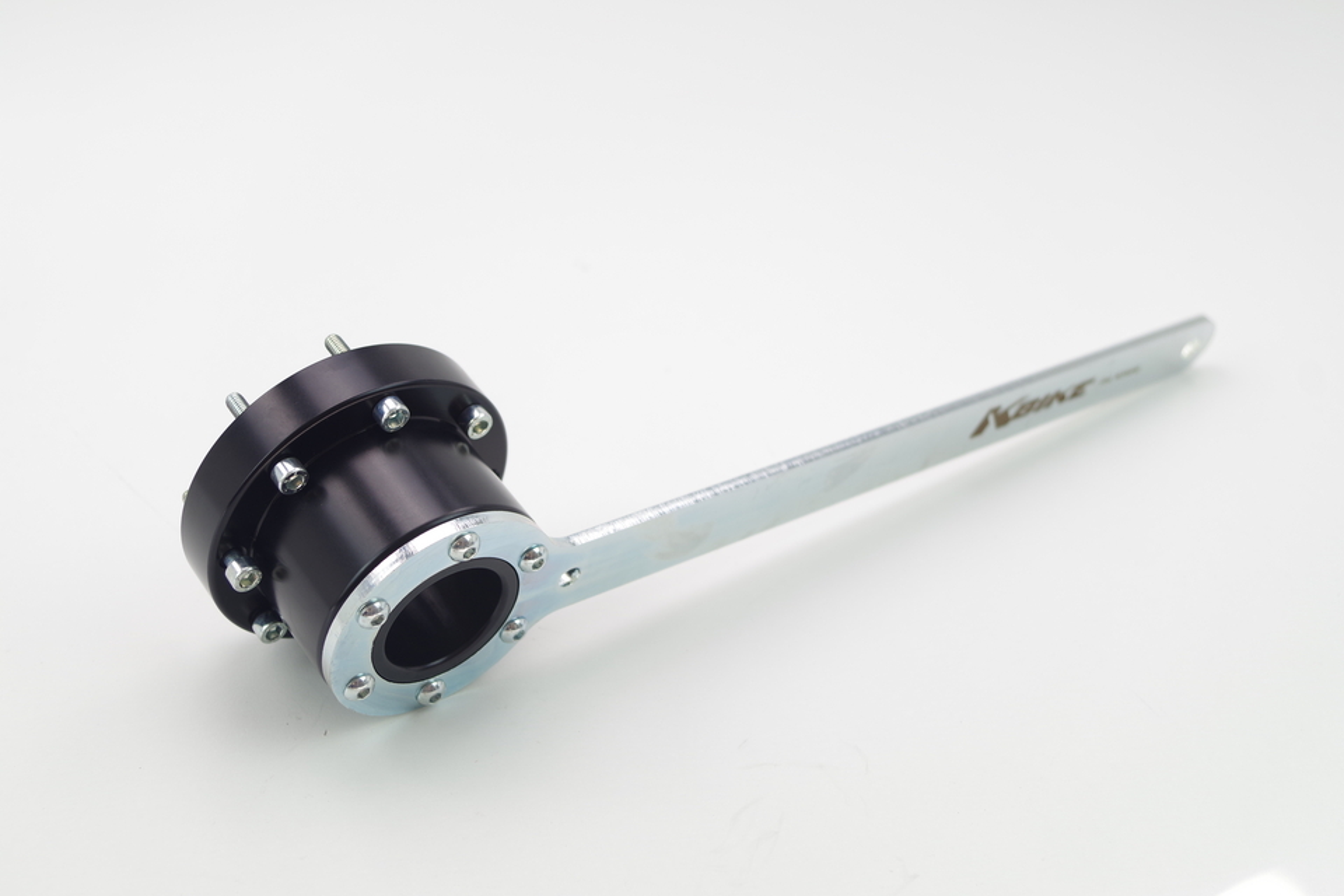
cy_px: 448
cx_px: 672
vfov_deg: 29.2
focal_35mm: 46
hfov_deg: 42.7
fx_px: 1717
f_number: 4
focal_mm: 30.63
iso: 100
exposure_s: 1/60
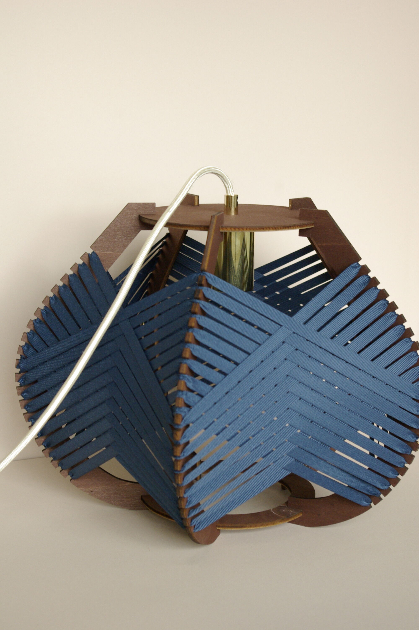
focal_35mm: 60
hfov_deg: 22.6
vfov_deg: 33.4
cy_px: 315
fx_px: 1049
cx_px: 210
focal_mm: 40
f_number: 5.6
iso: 800
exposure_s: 1/40
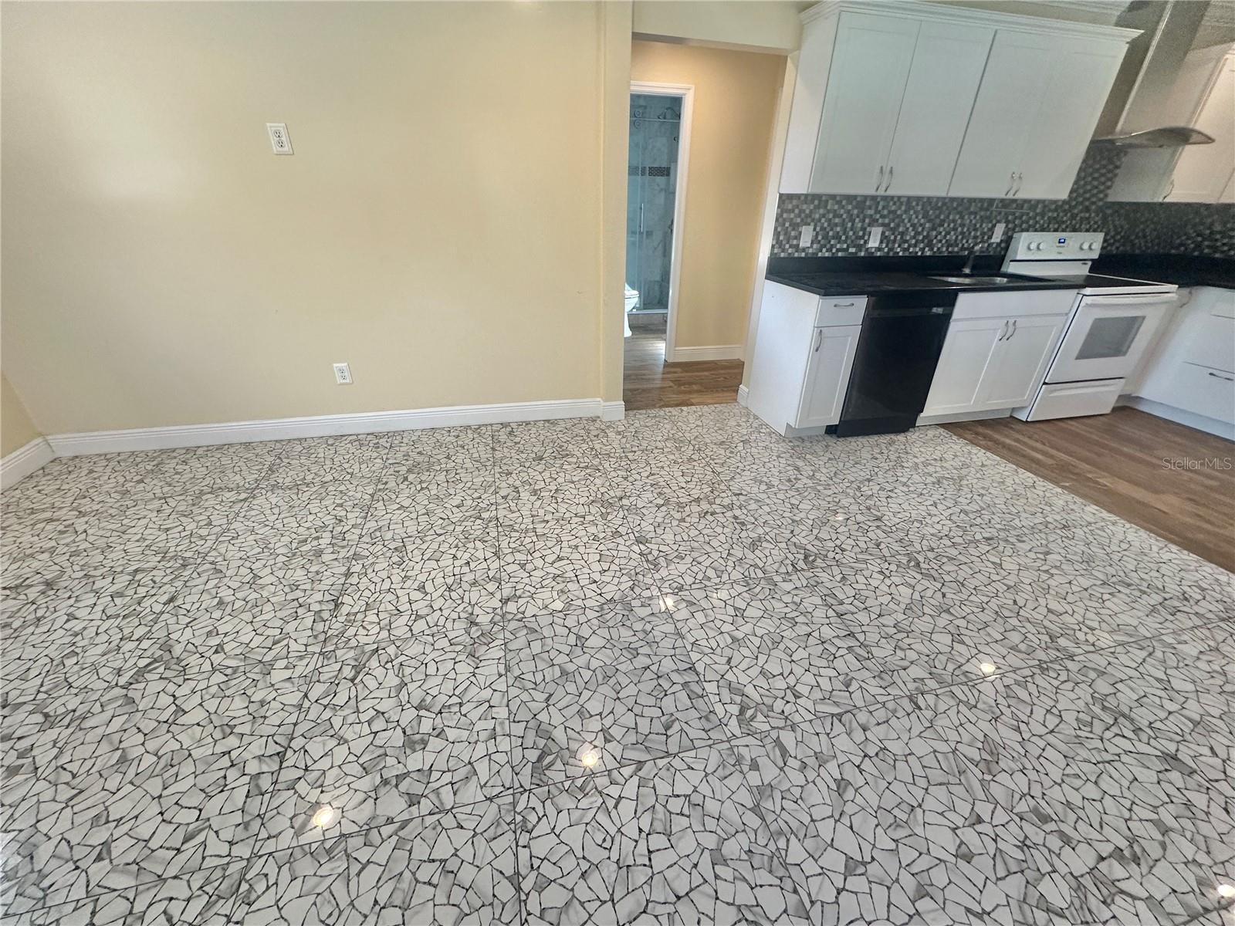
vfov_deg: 85.7
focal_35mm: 14
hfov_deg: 102.1
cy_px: 463
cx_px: 618
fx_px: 499
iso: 160
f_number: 2.2
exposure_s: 1/120
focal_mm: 2.22
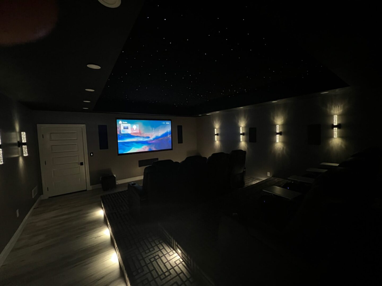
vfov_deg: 89.9
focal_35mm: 13
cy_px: 143
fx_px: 143
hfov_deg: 106.2
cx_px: 191
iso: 1000
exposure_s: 1/30
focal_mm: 1.57
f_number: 1.8
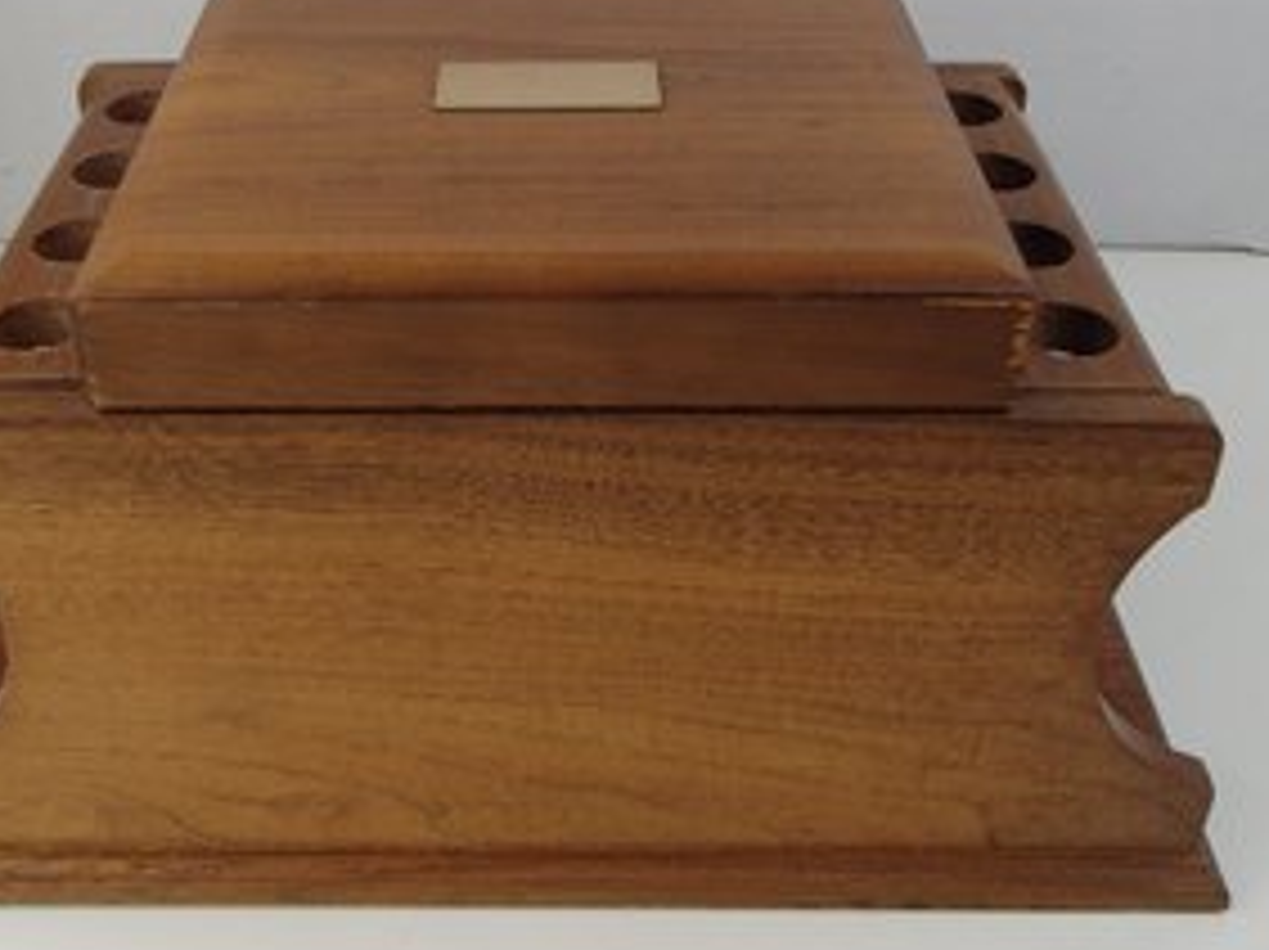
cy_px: 443
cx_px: 542
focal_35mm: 45
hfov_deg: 42.0
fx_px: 1648
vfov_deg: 32.1
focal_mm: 6.64
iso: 250
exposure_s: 1/160
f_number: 4.7
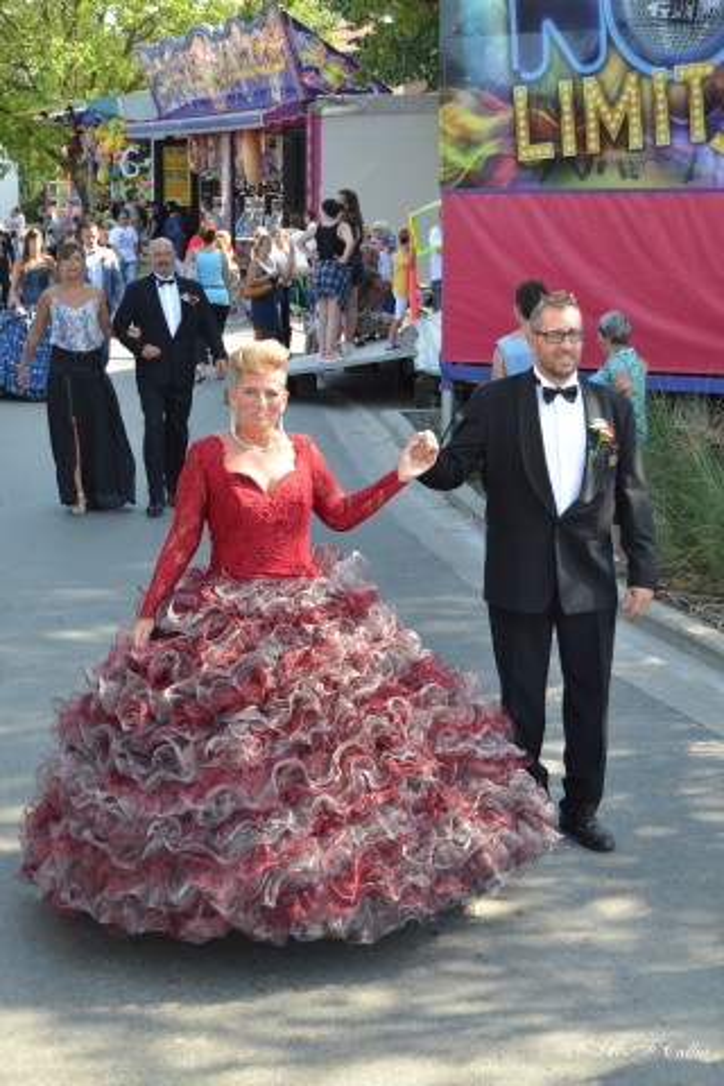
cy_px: 543
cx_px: 362
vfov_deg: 29.9
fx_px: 2036
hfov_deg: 20.2
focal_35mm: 68
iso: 180
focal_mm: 45
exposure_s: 1/125
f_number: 5.6
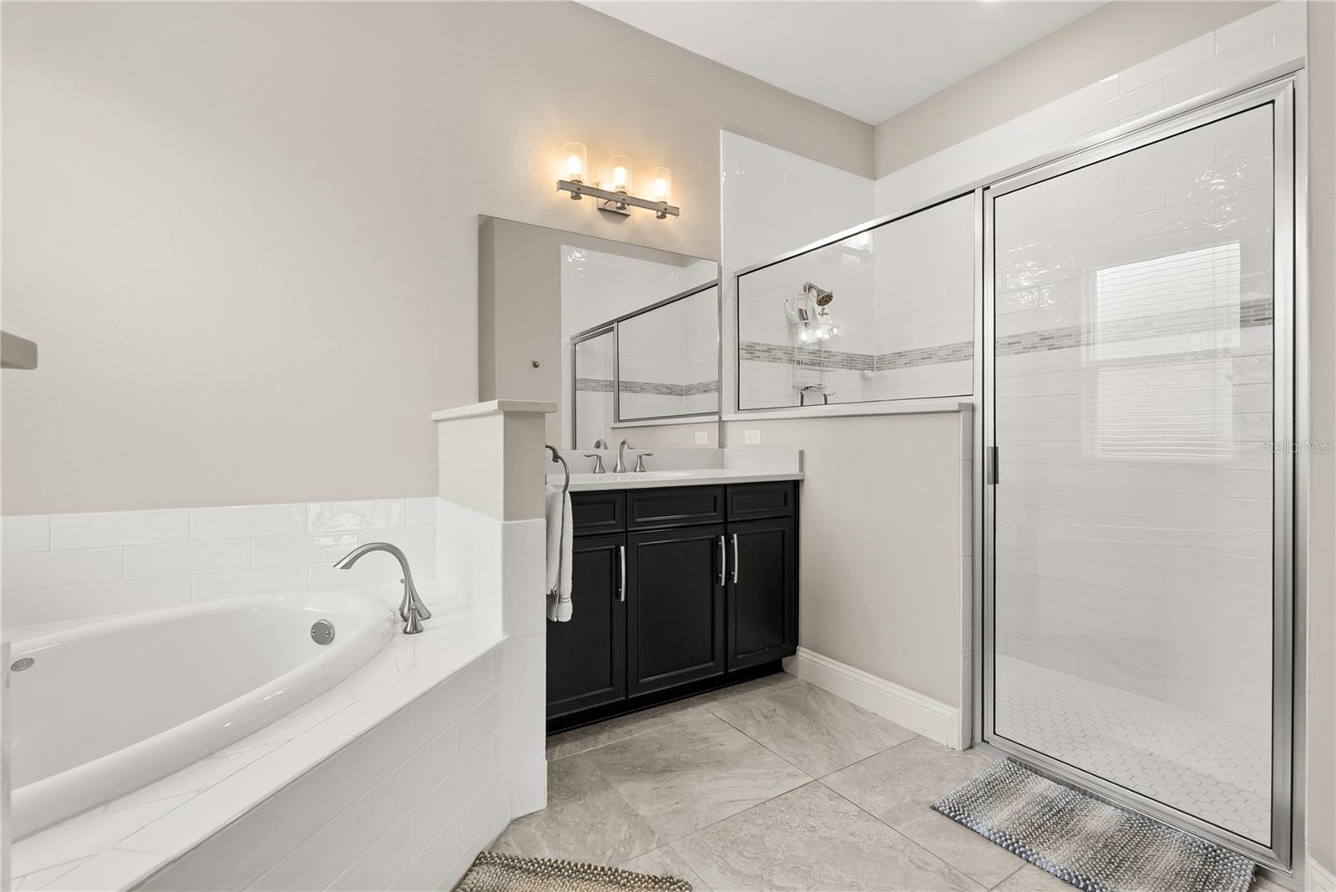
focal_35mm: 16
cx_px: 668
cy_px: 446
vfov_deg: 72.1
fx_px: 613
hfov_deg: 95.0
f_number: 7.1
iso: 1600
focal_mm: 16.5
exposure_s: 1/40
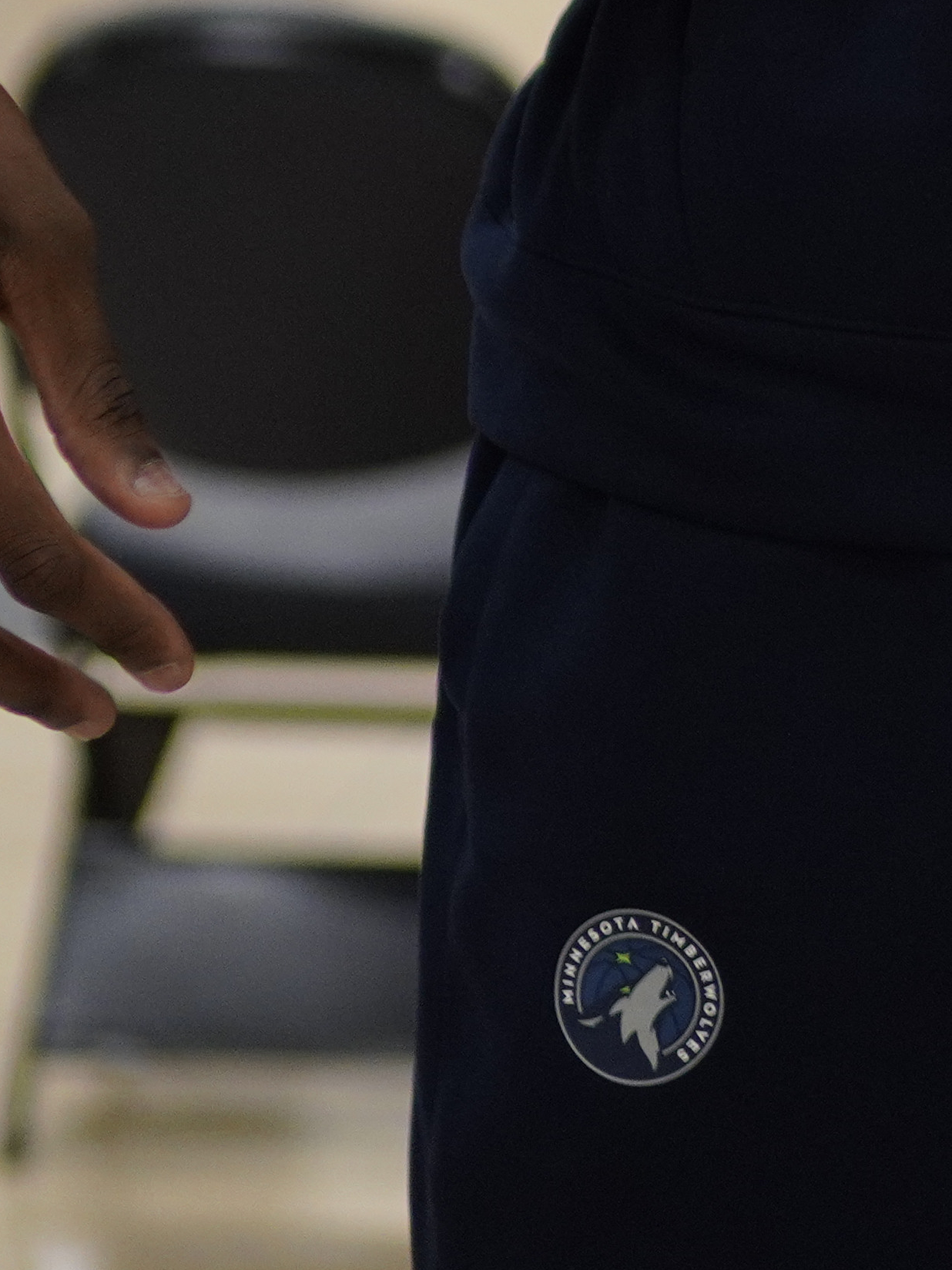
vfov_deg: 9.8
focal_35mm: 194
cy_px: -878
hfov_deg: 7.4
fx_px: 7117
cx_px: 1912
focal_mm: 35
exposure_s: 1/1000
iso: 640
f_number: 1.4
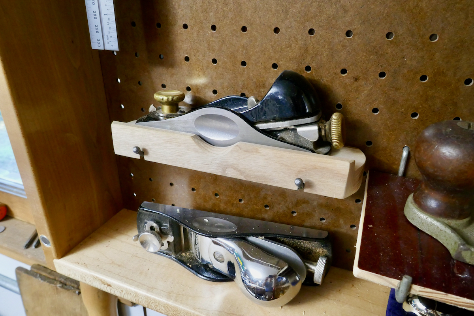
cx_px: 237
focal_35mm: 25
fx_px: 329
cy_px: 158
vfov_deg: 51.3
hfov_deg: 71.5
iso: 1600
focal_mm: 9.1
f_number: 6.3
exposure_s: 1/15
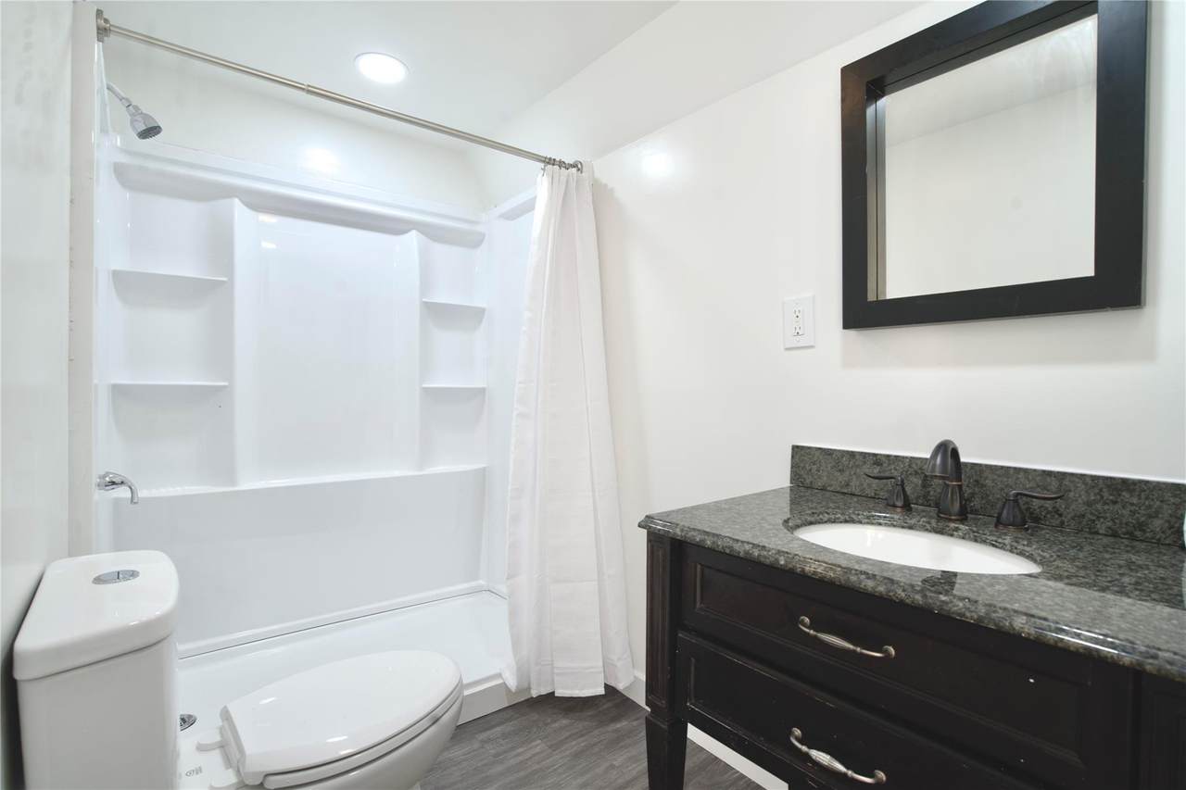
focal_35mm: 16
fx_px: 527
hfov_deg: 96.7
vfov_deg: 73.7
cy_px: 395
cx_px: 593
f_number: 8
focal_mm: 16
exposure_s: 1/10
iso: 100
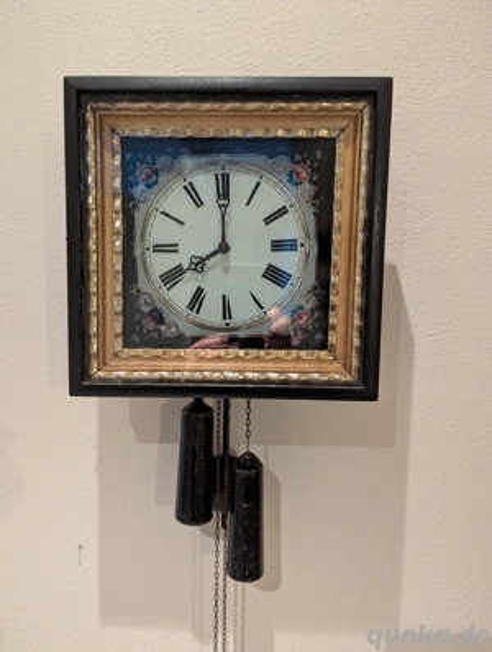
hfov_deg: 57.0
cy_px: 326
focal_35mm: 24
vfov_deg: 71.5
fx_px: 453
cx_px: 246
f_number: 1.85
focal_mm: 6.81
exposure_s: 1/50
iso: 1024
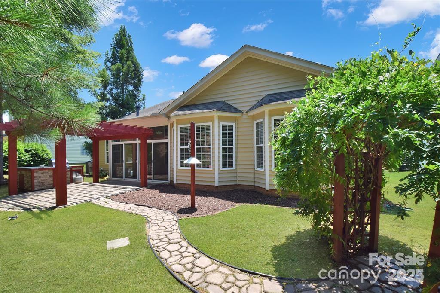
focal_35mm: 15
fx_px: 183
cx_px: 220
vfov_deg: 77.3
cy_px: 146
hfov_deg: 100.4
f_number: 8
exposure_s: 1/250
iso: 250
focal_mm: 10
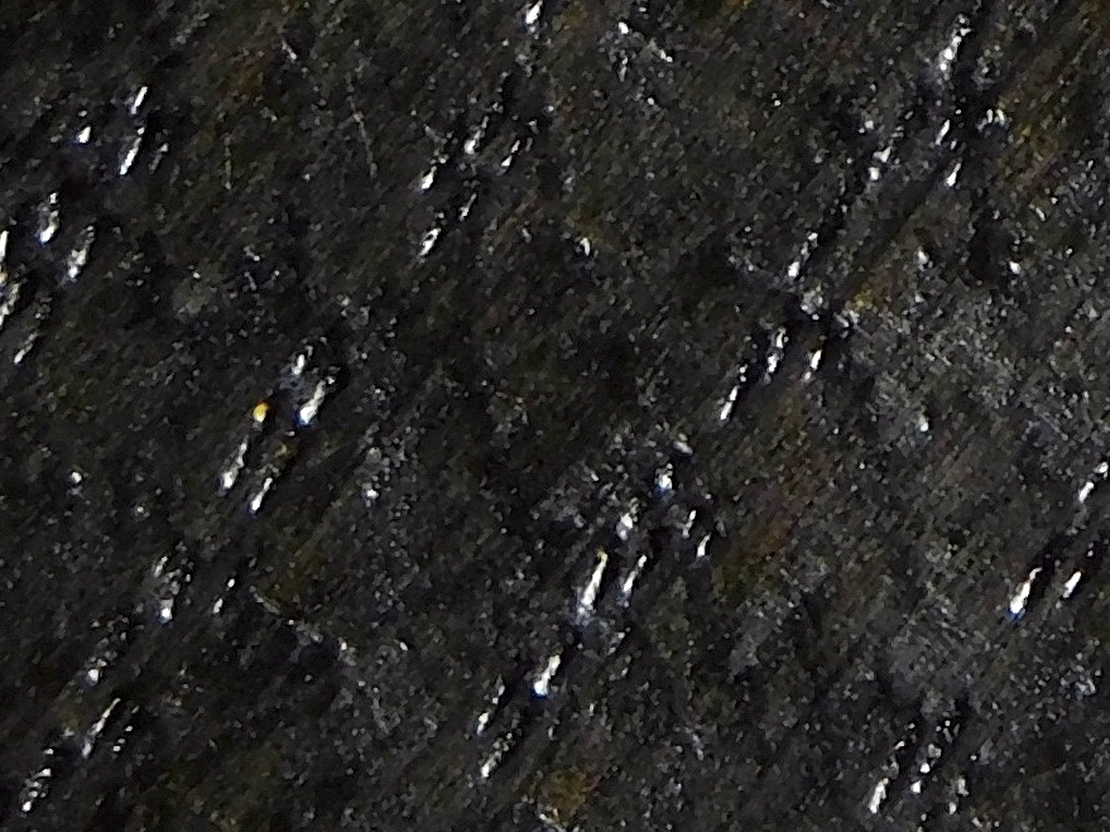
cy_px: -1285
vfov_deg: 1.7
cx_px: 1582
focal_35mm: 891
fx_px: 28567
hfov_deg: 2.2
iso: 125
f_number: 5.3
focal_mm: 30.1
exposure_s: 1/40
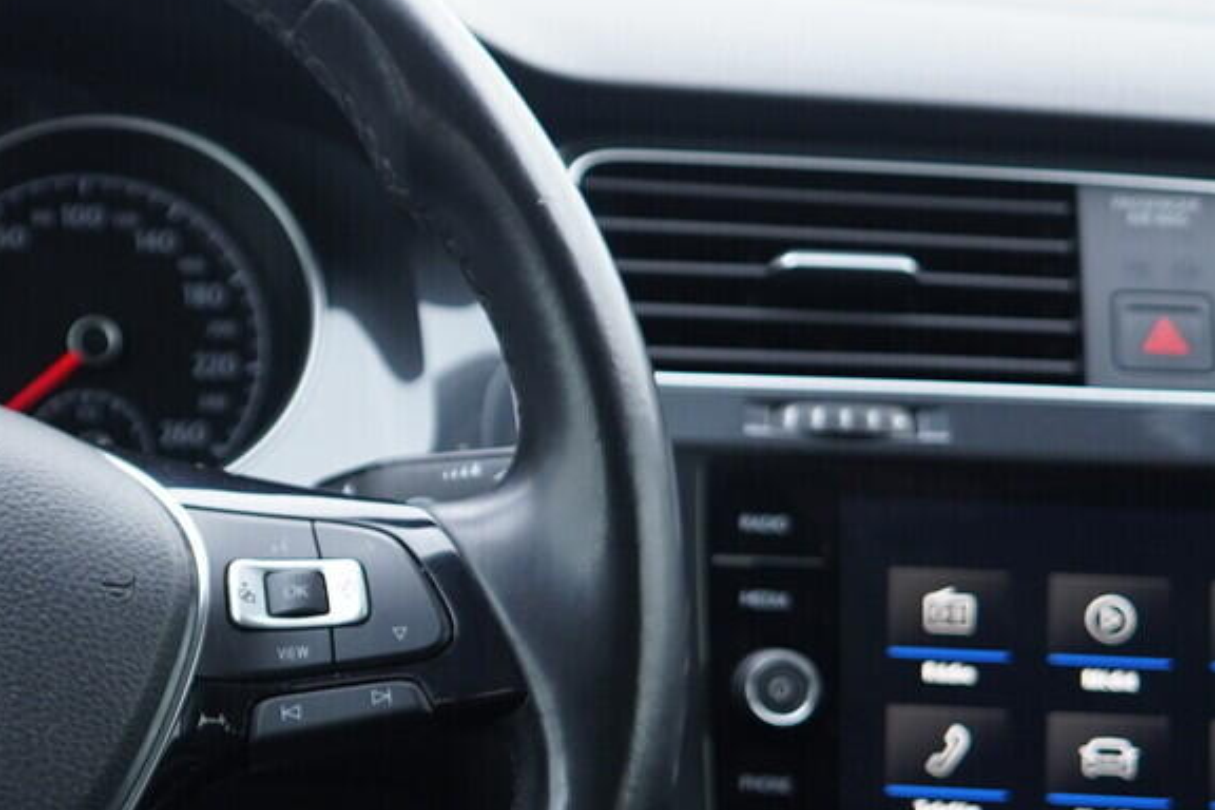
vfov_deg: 15.1
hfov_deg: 21.3
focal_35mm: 90
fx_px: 3037
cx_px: -181
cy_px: 608
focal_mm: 24
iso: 320
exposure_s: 1/40
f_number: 2.8
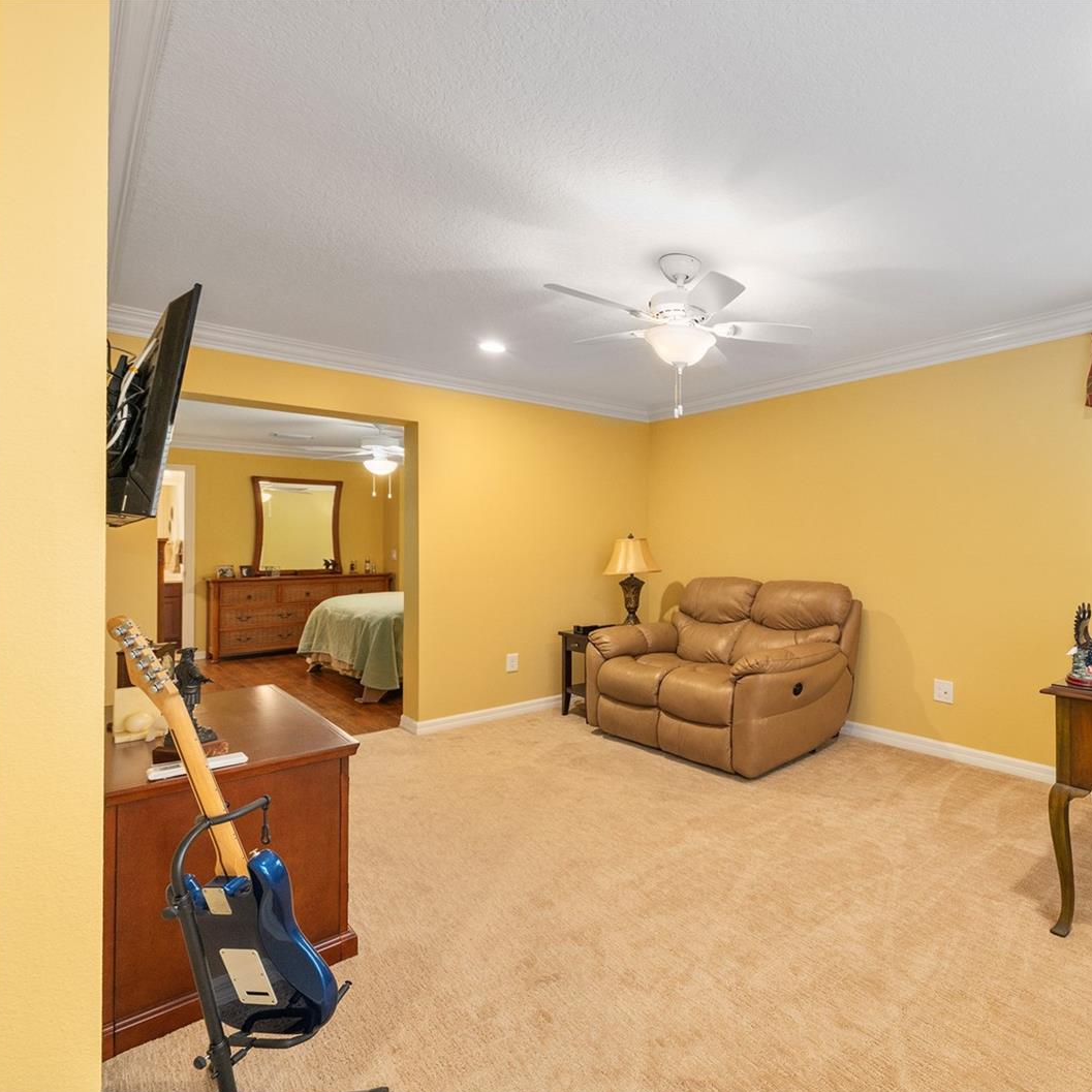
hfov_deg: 75.0
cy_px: 549
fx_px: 642
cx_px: 817
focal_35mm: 18
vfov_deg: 80.7
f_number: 8
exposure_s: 1/13
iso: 500
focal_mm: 14
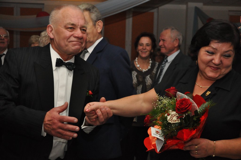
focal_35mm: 52
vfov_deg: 25.7
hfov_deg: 37.9
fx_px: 351
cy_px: 80
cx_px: 120
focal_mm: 35
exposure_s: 1/250
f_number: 4.5
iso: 2000
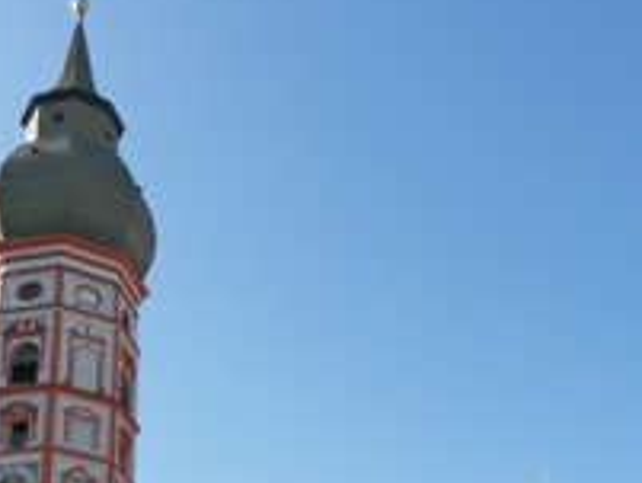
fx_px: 1002
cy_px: 521
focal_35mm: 54
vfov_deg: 25.3
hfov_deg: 35.5
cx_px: 276
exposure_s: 1/125
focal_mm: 4.2
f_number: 7.5
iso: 80
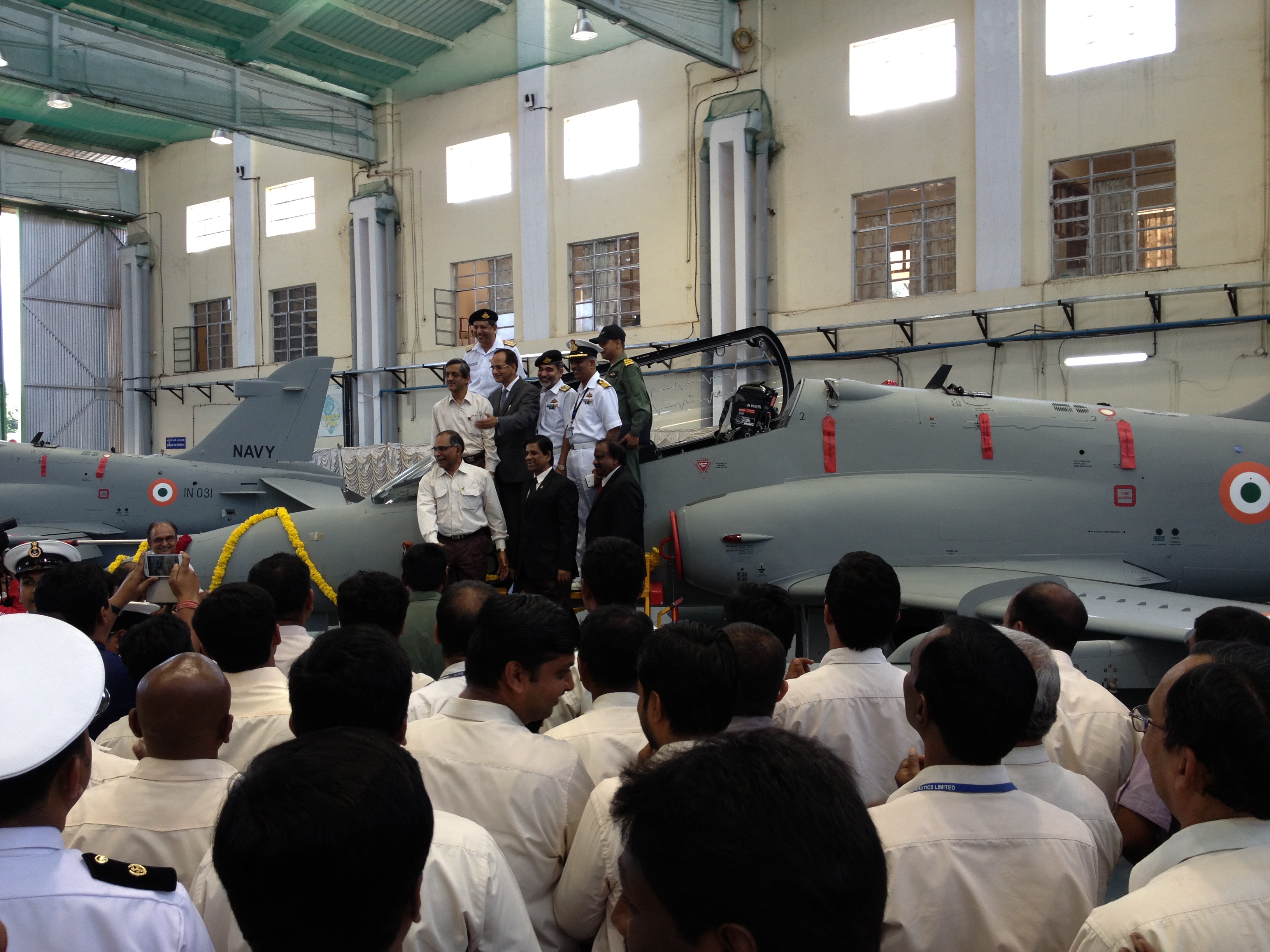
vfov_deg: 40.7
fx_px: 1284
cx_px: 635
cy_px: 476
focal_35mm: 35
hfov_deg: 52.6
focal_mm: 4.28
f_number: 2.4
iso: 50
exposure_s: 1/60
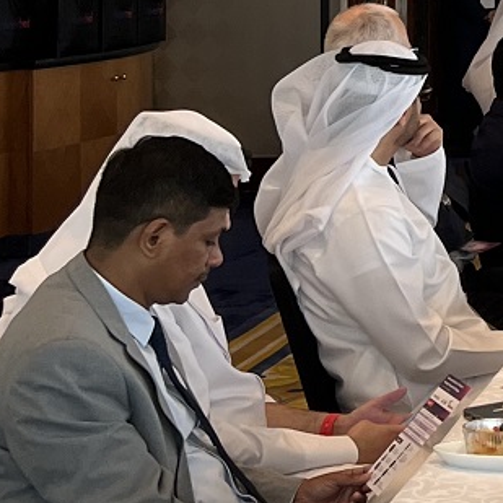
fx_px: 1956
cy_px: -112
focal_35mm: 119
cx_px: 972
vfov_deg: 14.2
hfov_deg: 12.9
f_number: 1.5
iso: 125
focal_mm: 5.7
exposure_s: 1/100
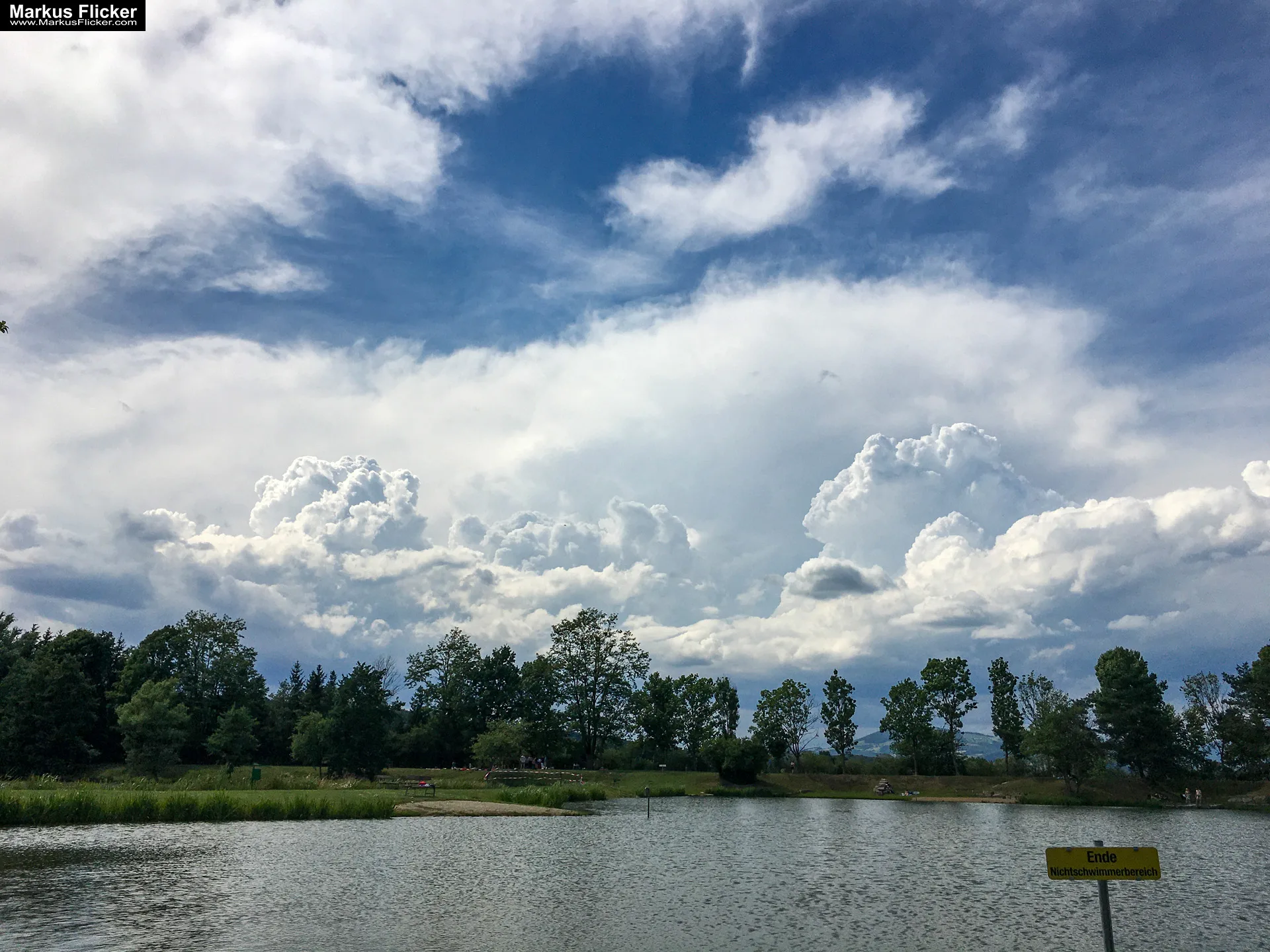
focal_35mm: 29
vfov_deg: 48.2
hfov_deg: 61.7
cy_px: 476
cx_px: 635
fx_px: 1064
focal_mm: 4.15
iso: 25
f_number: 2.2
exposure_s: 1/4800
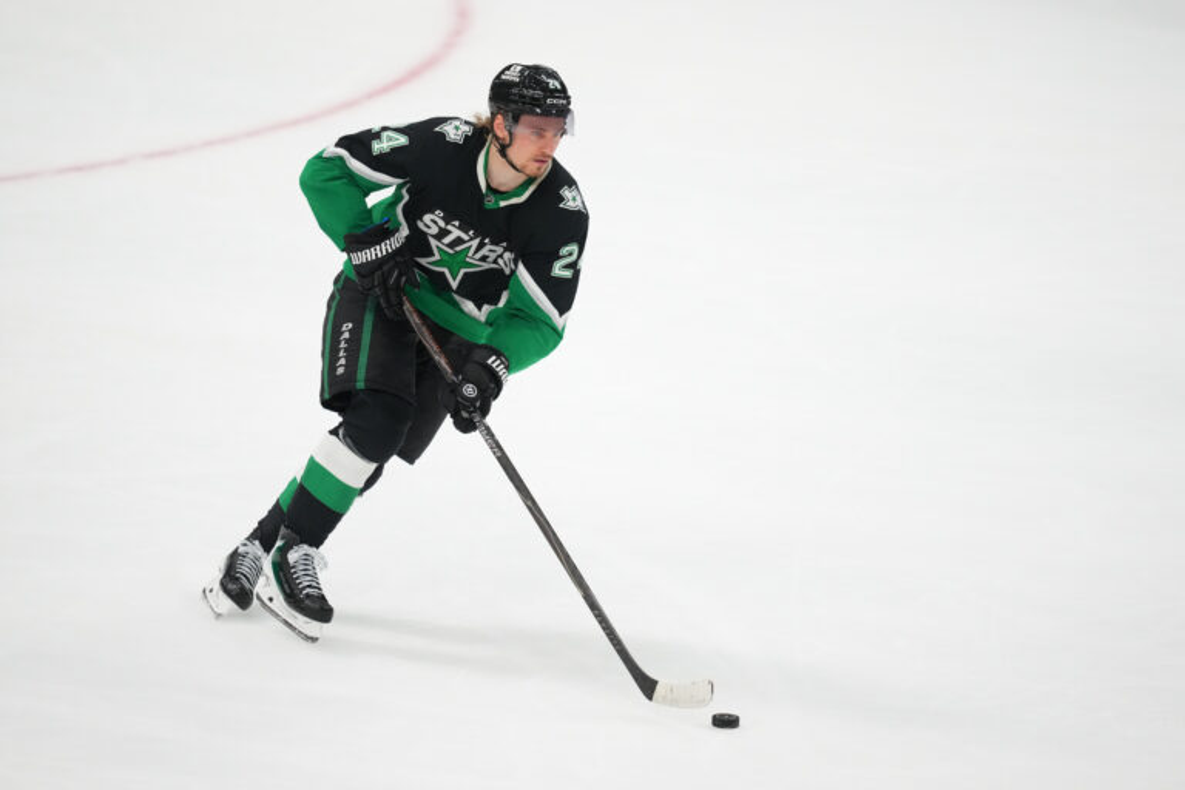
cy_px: 395
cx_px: 592
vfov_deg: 3.4
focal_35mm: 400
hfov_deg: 5.2
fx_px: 13166
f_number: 2.8
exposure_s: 1/2500
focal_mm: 400
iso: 3200
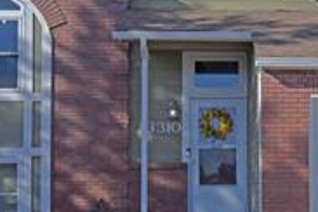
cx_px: 242
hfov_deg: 23.9
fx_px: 742
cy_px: 151
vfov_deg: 16.2
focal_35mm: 84
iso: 500
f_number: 22
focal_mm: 24
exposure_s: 1/400
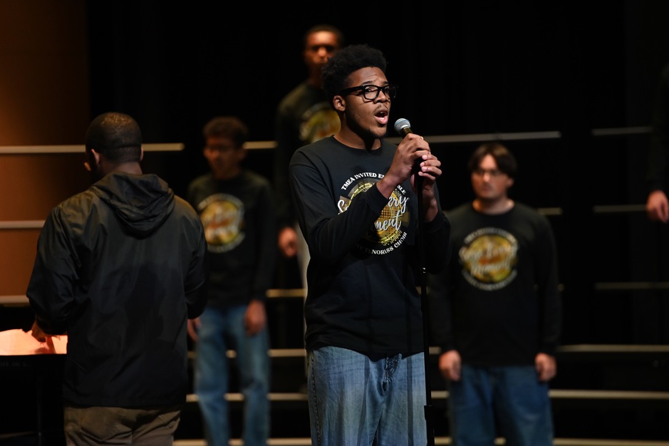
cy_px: 237
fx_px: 4051
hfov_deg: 9.4
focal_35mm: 218
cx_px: 338
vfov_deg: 6.3
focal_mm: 200
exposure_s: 1/640
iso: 2000
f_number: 2.8
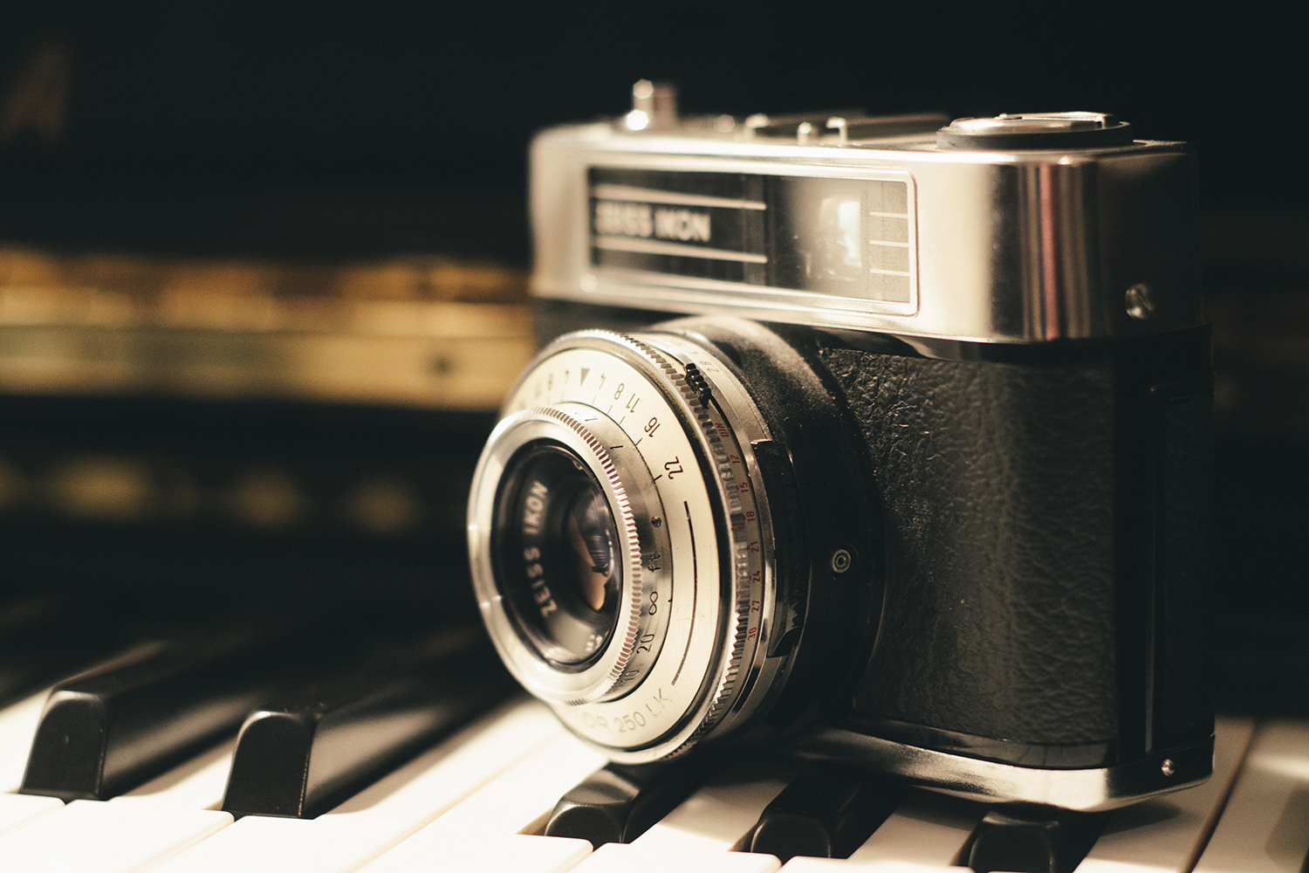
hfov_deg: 27.0
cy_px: 436
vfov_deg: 18.2
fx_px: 2727
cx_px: 654
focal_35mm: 75
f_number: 3.2
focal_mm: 50
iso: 1000
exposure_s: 1/40
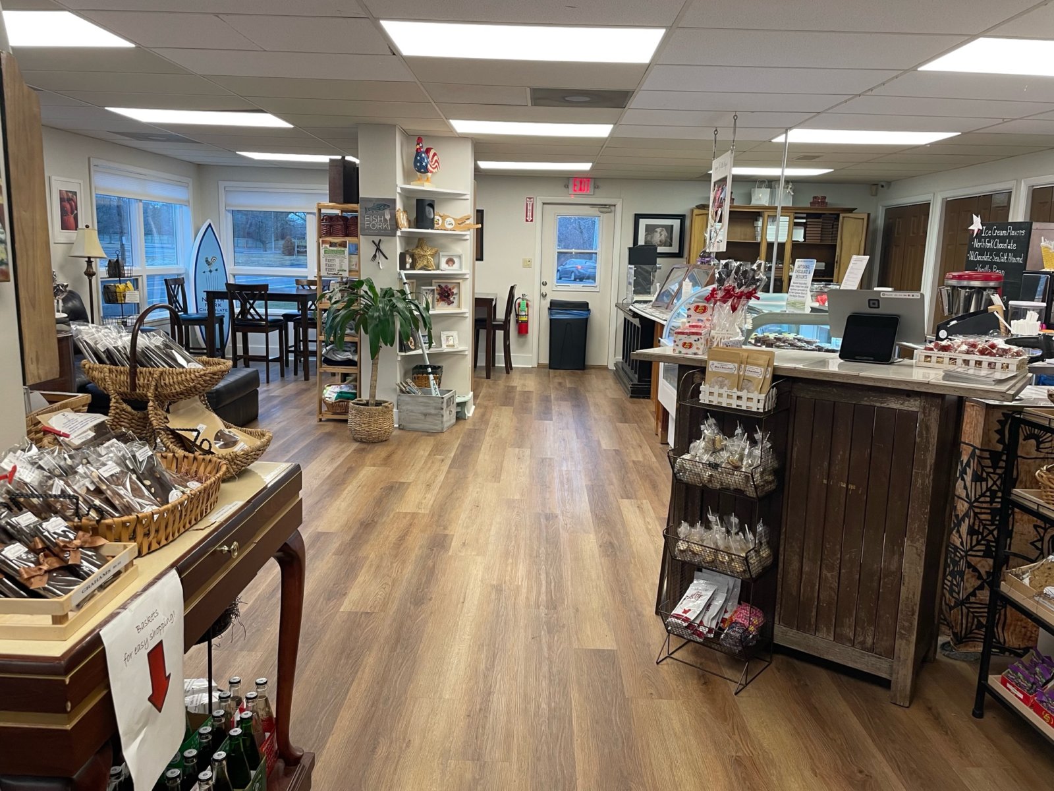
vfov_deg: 53.1
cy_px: 396
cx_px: 527
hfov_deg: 67.3
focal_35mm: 26
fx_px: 792
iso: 100
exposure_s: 1/60
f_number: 1.6
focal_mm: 4.2
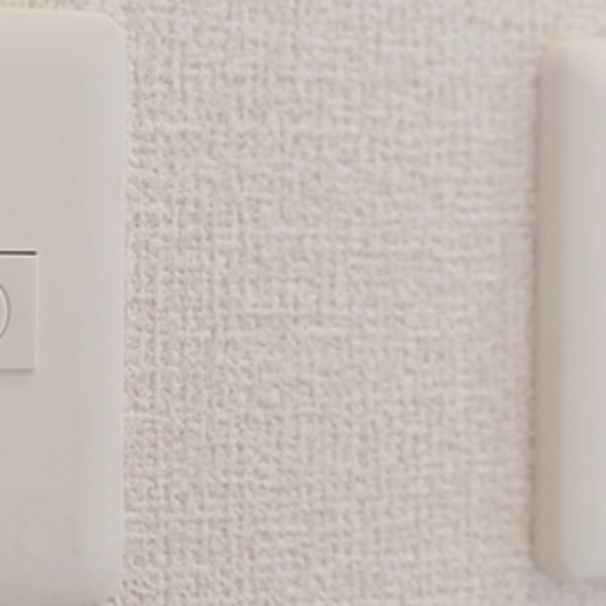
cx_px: -174
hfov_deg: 20.8
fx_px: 1505
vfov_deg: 22.8
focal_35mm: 76
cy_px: 326
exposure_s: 1/24
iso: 32
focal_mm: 5.23
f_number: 1.8
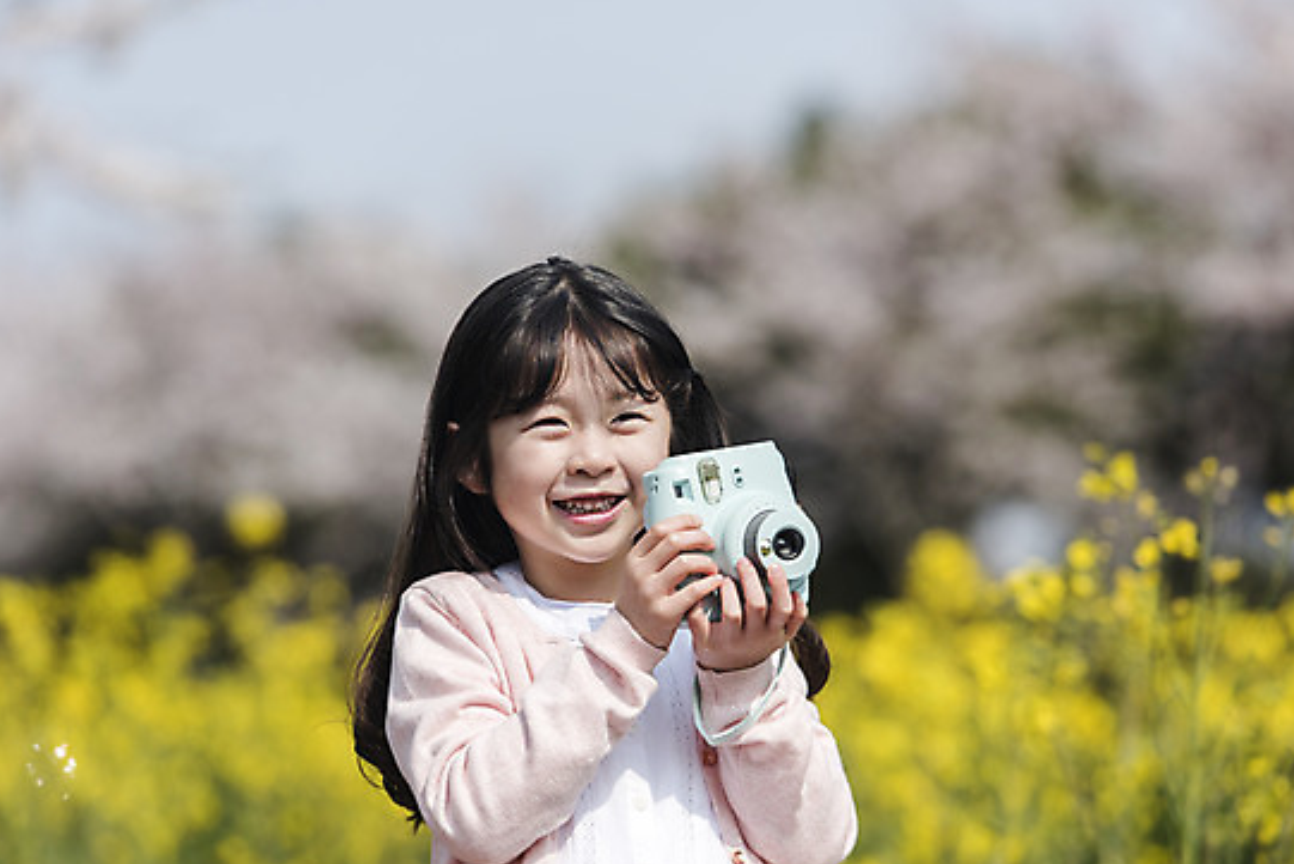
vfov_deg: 7.1
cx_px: 603
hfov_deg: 10.6
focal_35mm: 194
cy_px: 419
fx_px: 6975
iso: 250
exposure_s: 1/1600
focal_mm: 175
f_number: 3.2
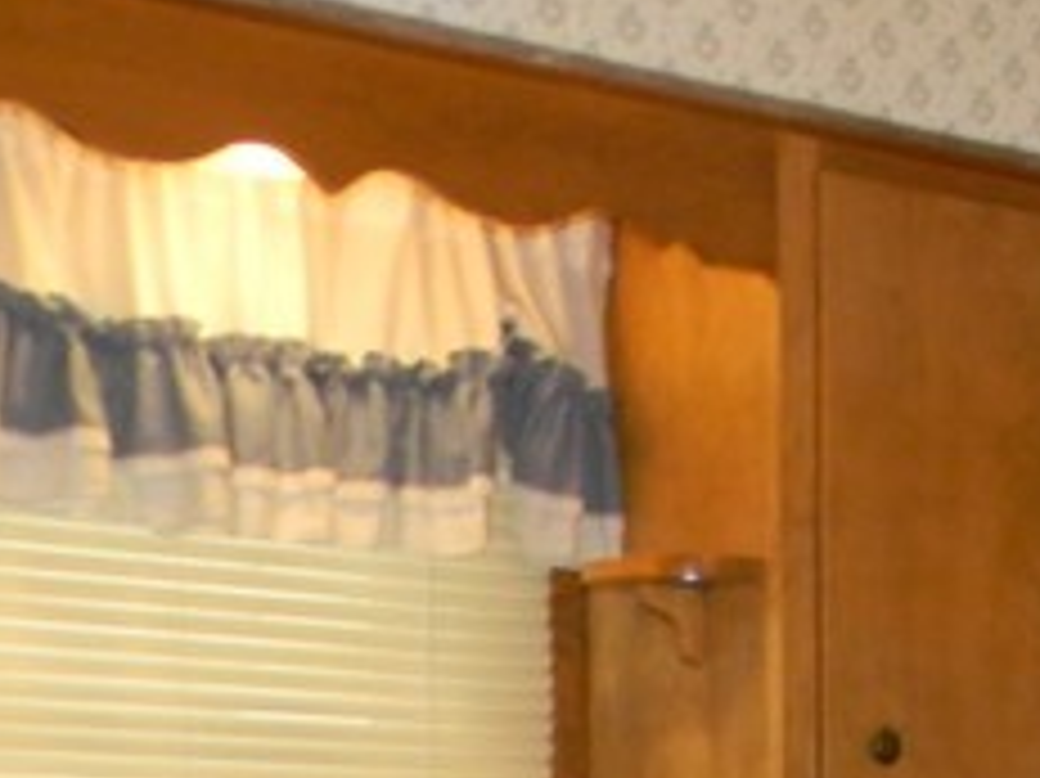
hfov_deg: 14.3
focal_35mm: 124
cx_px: 1783
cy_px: 1106
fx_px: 3724
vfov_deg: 11.5
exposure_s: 1/26
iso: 200
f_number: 3.5
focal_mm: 5
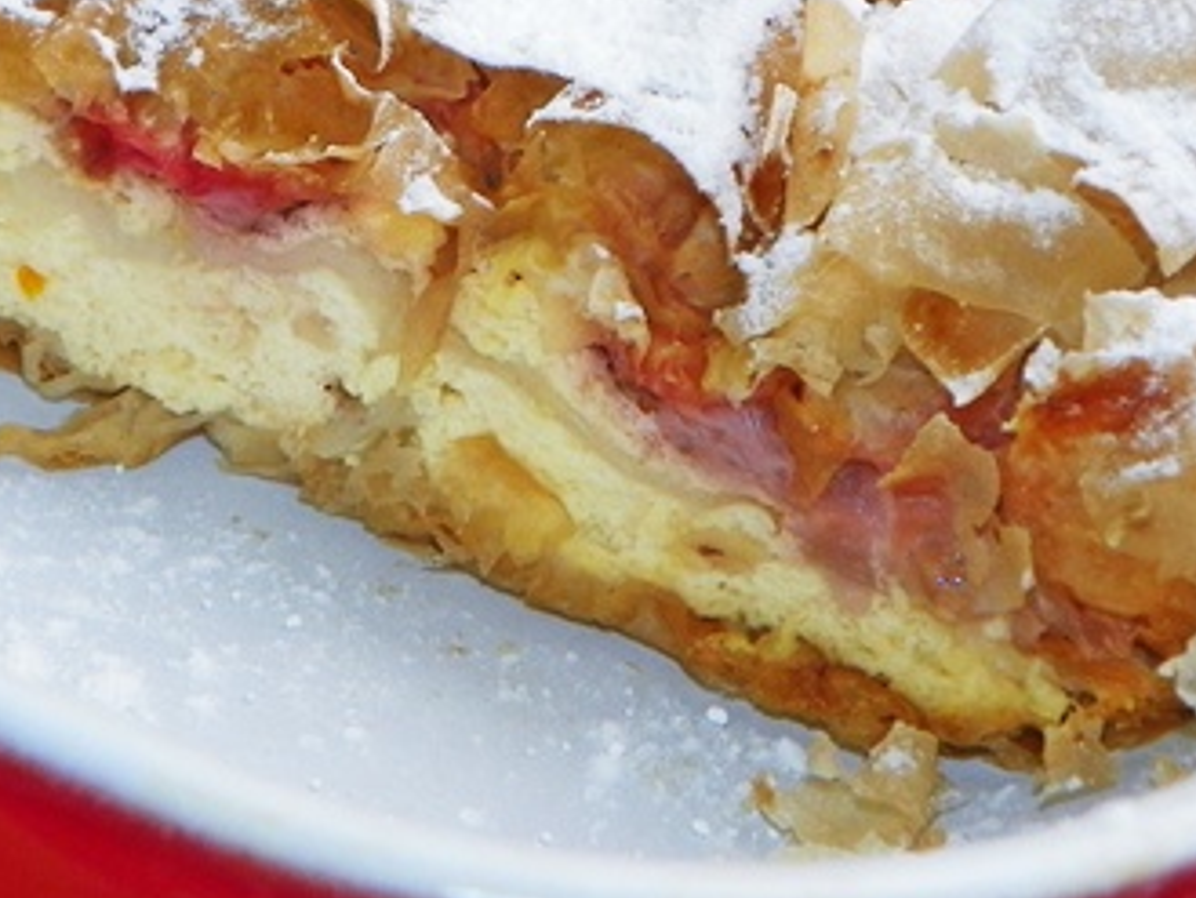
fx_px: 4562
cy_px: 115
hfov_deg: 14.9
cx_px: 385
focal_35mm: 132
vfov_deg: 11.2
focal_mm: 11
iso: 100
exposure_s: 1/160
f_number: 3.5
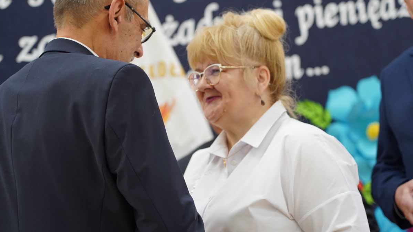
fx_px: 1303
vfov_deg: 10.2
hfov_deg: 18.0
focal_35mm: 119
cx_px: 204
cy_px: 96
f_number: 4
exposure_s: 1/125
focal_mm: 105
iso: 1600
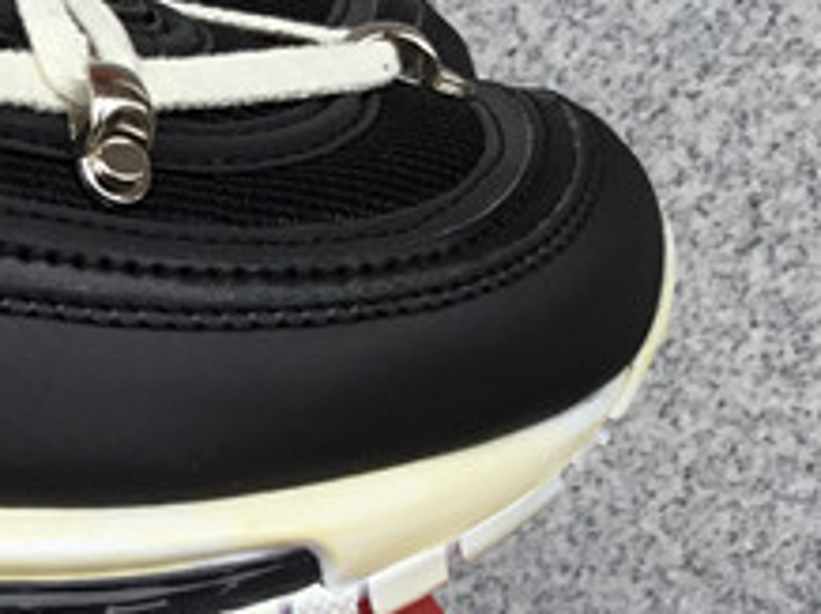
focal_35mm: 128
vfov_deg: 11.5
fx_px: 3032
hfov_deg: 14.1
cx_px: -539
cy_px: 484
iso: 25
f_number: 2.4
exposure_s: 1/184
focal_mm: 3.3
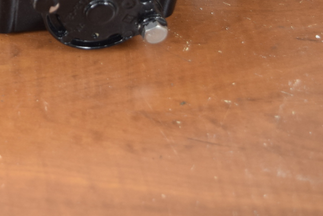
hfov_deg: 18.8
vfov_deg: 12.9
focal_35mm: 104
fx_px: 934
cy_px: -44
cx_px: -38
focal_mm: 28
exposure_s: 1/100
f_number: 5
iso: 400
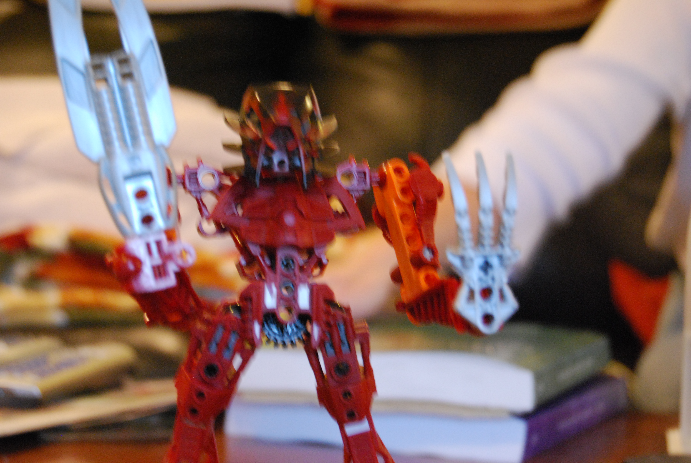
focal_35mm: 82
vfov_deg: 16.6
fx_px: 1585
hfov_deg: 24.6
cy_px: 232
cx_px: 346
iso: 1600
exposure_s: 1/8
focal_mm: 55
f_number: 5.6
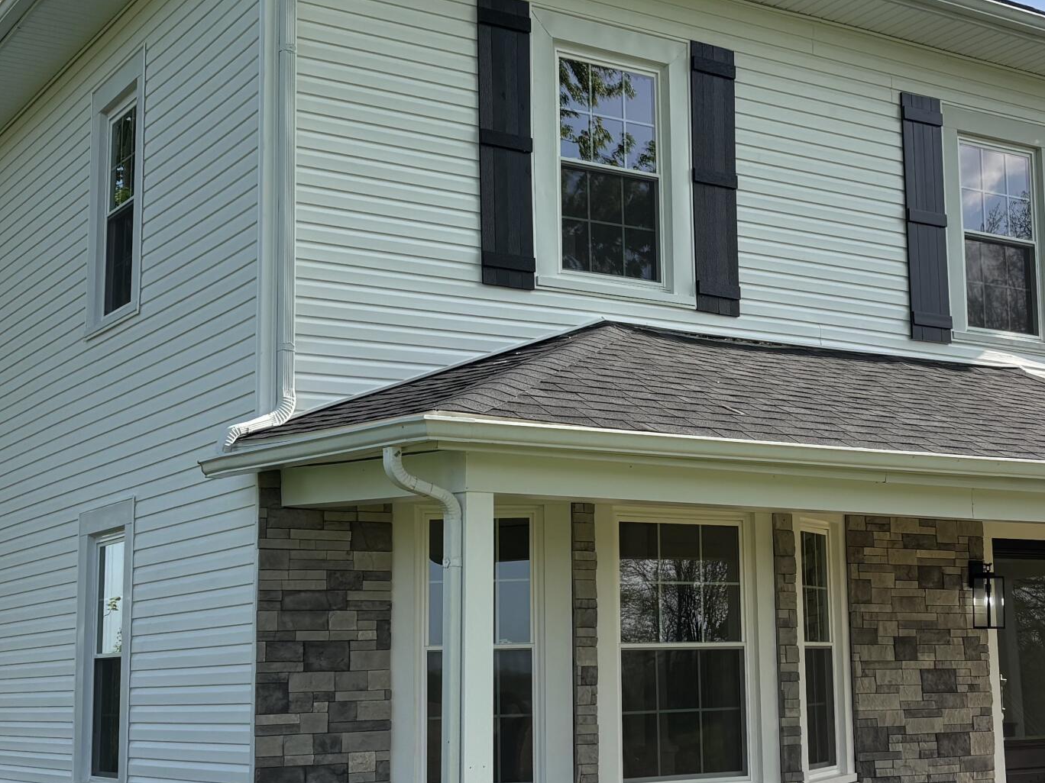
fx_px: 1721
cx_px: 655
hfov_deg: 33.6
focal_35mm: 57
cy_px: 417
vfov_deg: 25.7
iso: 50
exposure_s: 1/2451
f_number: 1.6
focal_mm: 5.96
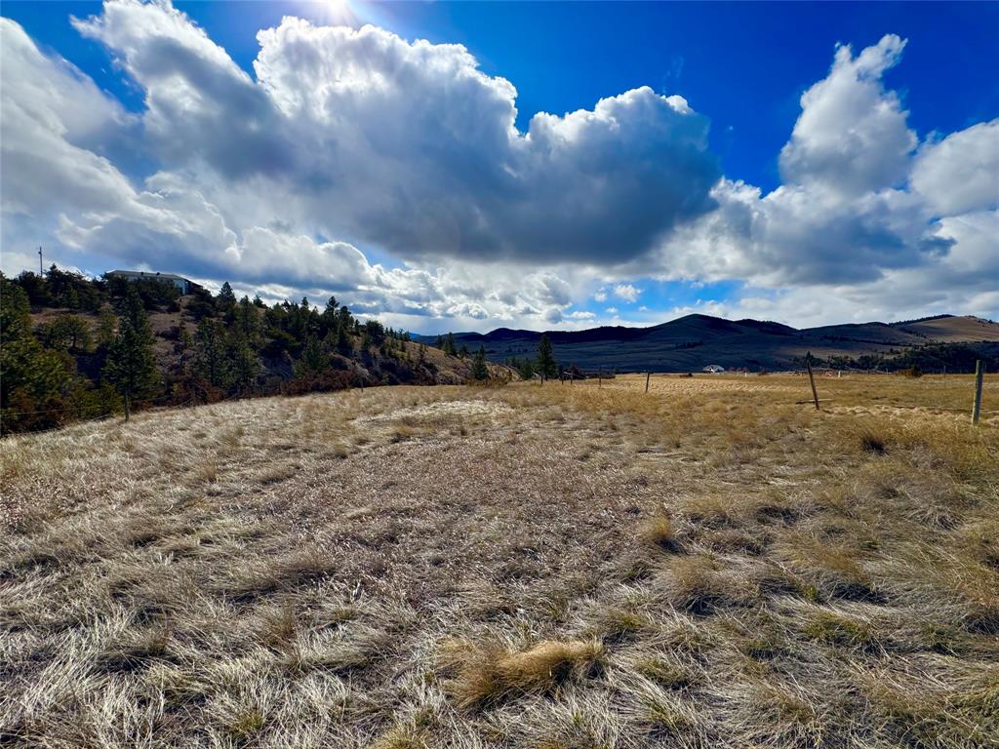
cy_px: 374
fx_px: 404
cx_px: 500
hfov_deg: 102.1
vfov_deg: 85.7
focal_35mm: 14
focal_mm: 2.22
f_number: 2.2
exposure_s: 1/3546
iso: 50
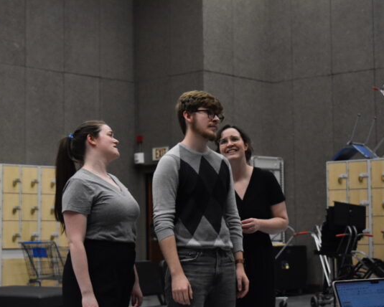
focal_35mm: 82
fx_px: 932
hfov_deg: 23.3
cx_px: 177
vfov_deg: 18.7
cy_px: 155
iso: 3200
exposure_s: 1/125
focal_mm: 48
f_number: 5.3
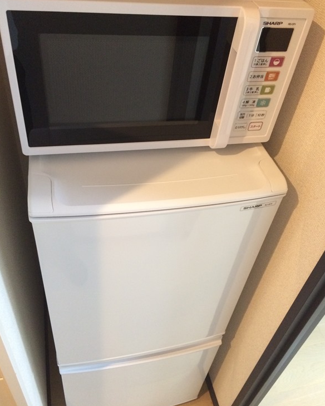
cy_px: 189
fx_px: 373
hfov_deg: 47.1
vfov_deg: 57.1
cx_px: 166
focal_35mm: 31
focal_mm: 4.15
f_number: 2.2
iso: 320
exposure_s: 1/30
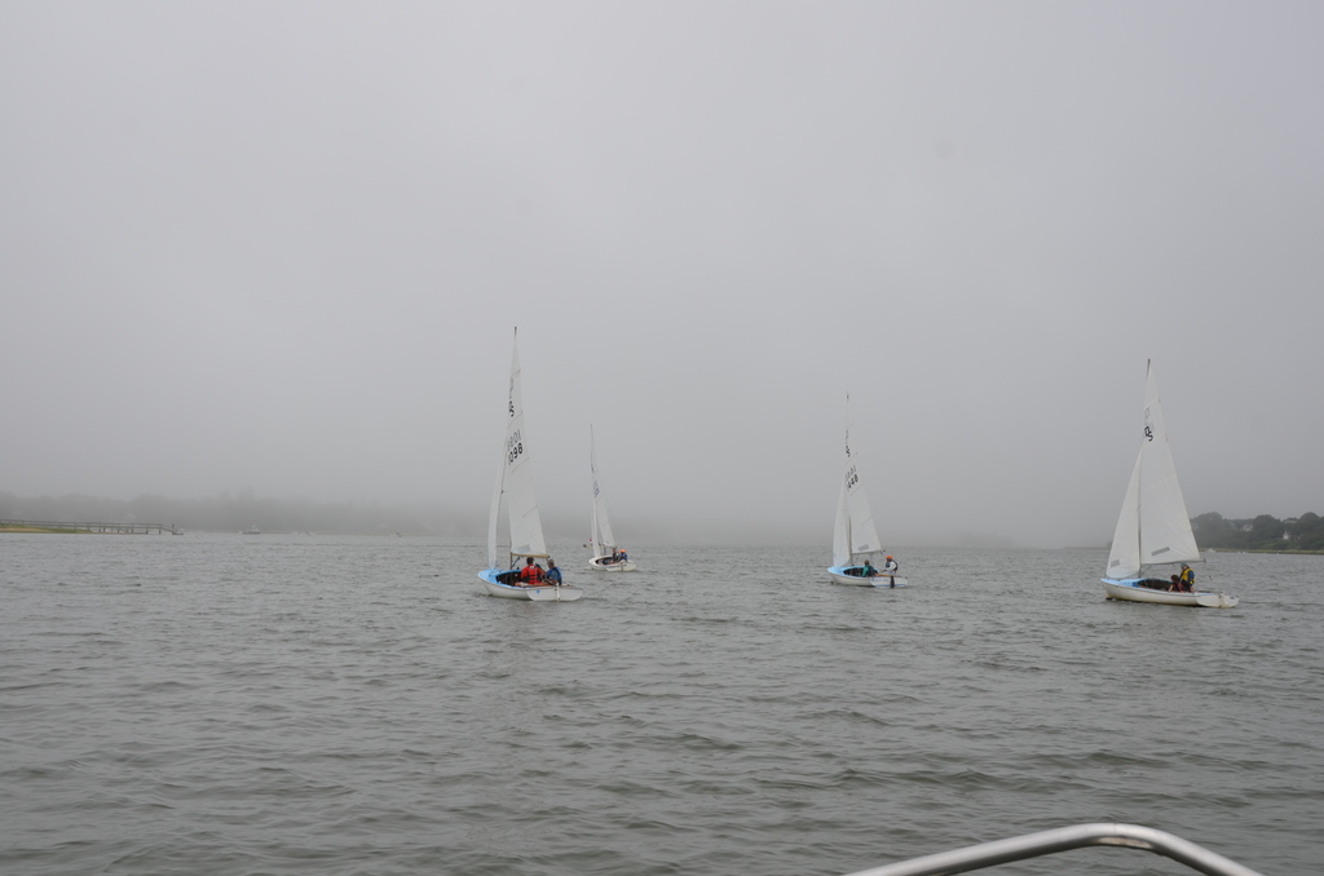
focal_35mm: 39
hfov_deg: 49.6
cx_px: 662
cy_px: 438
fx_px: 1431
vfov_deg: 34.1
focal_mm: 26
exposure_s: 1/320
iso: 100
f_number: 9
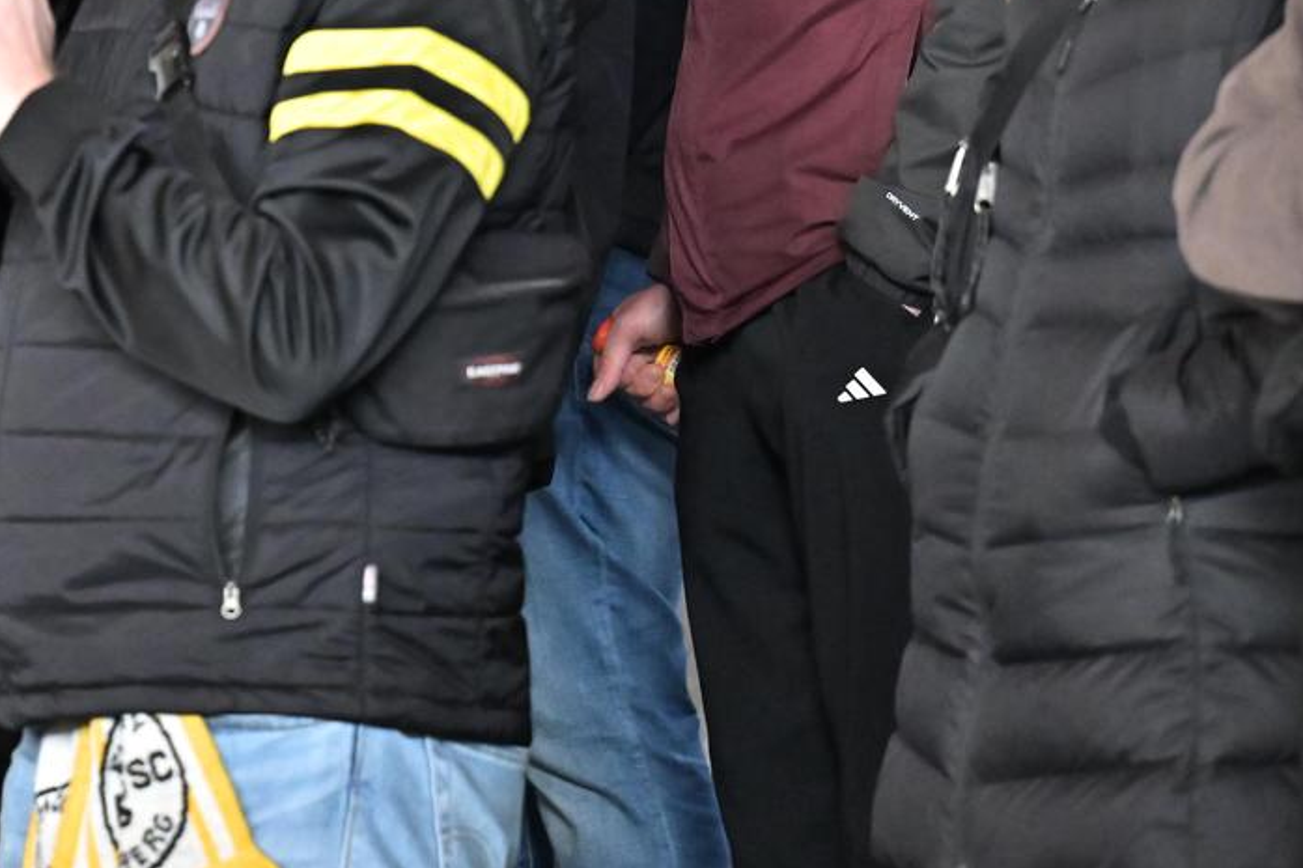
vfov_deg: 4.0
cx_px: -35
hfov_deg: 6.0
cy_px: -263
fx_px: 12447
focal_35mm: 344
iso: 3200
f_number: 2.8
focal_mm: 125
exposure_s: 1/250
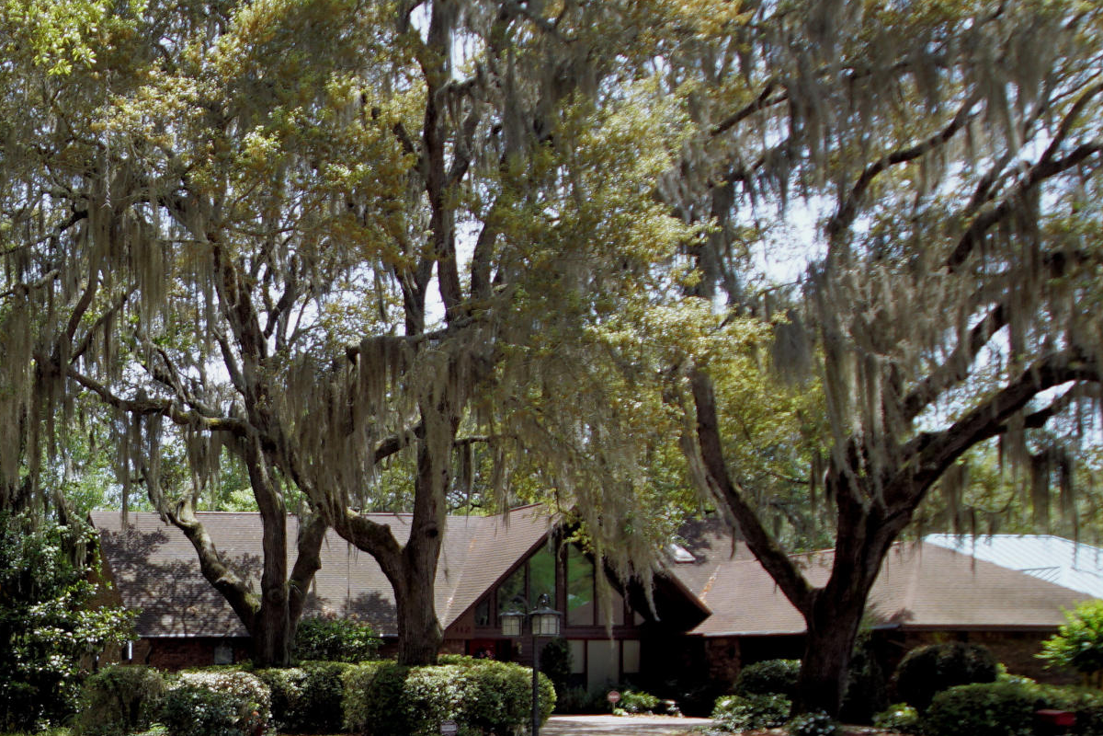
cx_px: -10
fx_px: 1379
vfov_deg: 28.4
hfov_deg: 38.5
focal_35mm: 45
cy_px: 704
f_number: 4.5
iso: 100
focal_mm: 12
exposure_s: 1/160
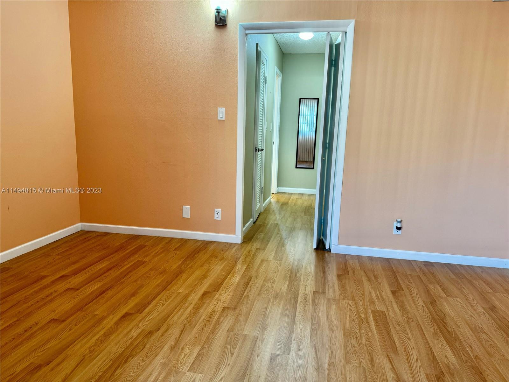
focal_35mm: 24
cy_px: 191
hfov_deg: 71.6
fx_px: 353
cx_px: 254
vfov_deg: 56.8
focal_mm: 6.86
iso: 125
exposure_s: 1/60
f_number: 1.78
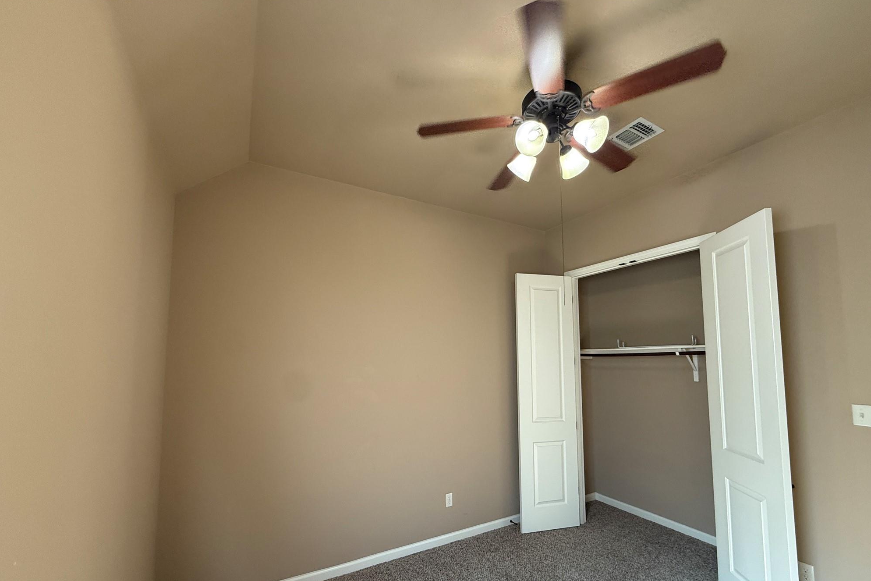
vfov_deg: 76.9
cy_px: 333
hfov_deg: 100.4
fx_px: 363
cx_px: 440
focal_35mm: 15
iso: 250
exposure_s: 1/60
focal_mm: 2.22
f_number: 2.2
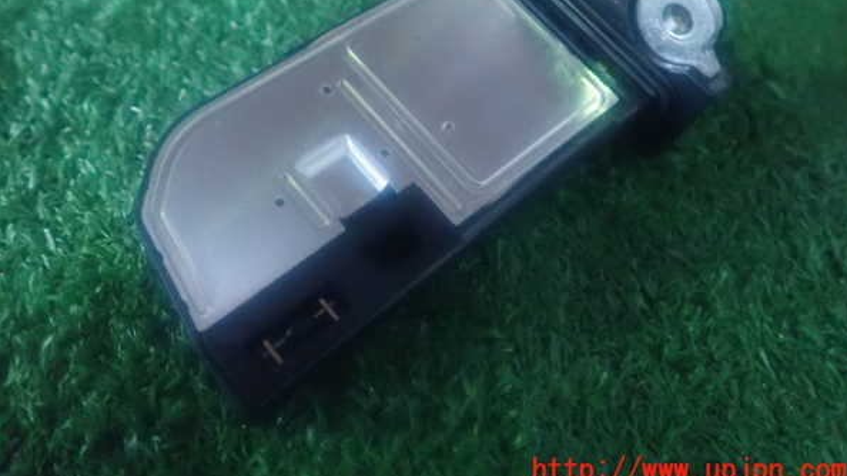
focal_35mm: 33
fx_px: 741
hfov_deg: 59.5
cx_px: 426
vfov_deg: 35.4
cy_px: 168
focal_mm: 5.5
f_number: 2.3
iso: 1600
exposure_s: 1/30
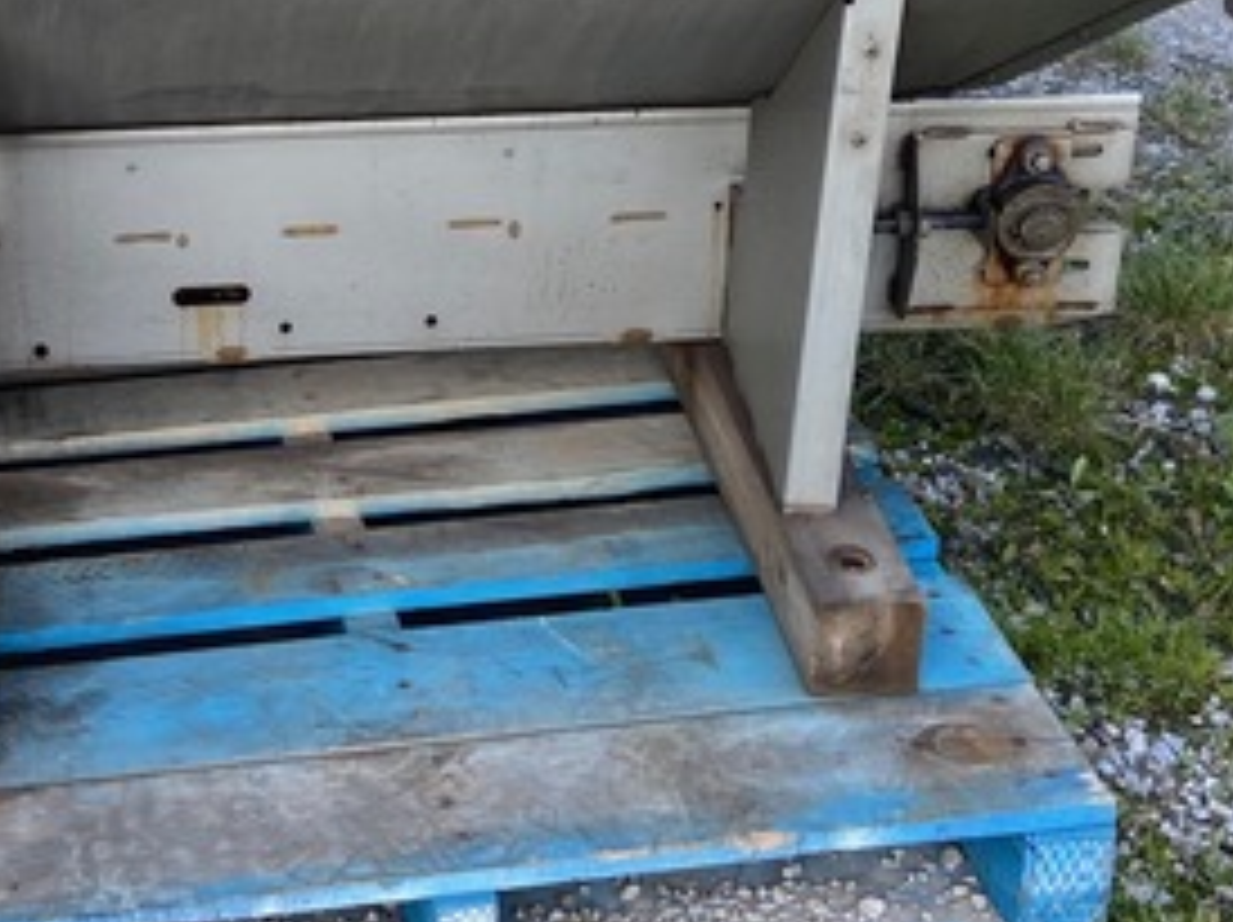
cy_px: -49
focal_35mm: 76
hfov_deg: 25.4
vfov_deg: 18.7
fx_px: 2705
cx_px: 342
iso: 32
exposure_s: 1/271
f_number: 1.8
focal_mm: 4.25
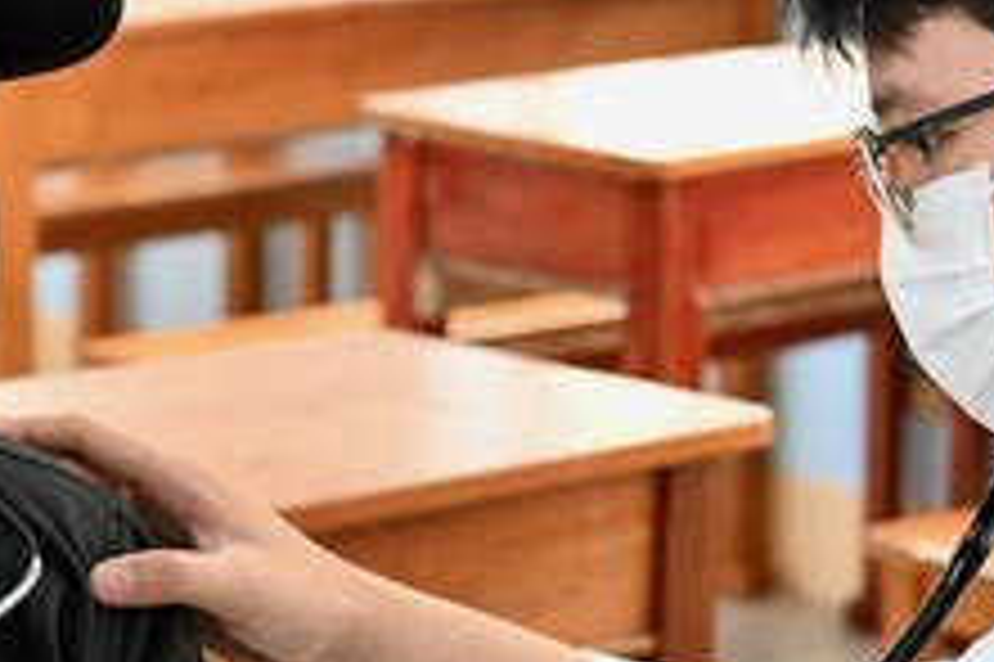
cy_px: 624
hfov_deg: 11.8
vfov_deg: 7.9
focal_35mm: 174
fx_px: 4791
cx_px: 580
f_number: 2.8
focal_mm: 35
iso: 800
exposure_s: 1/125
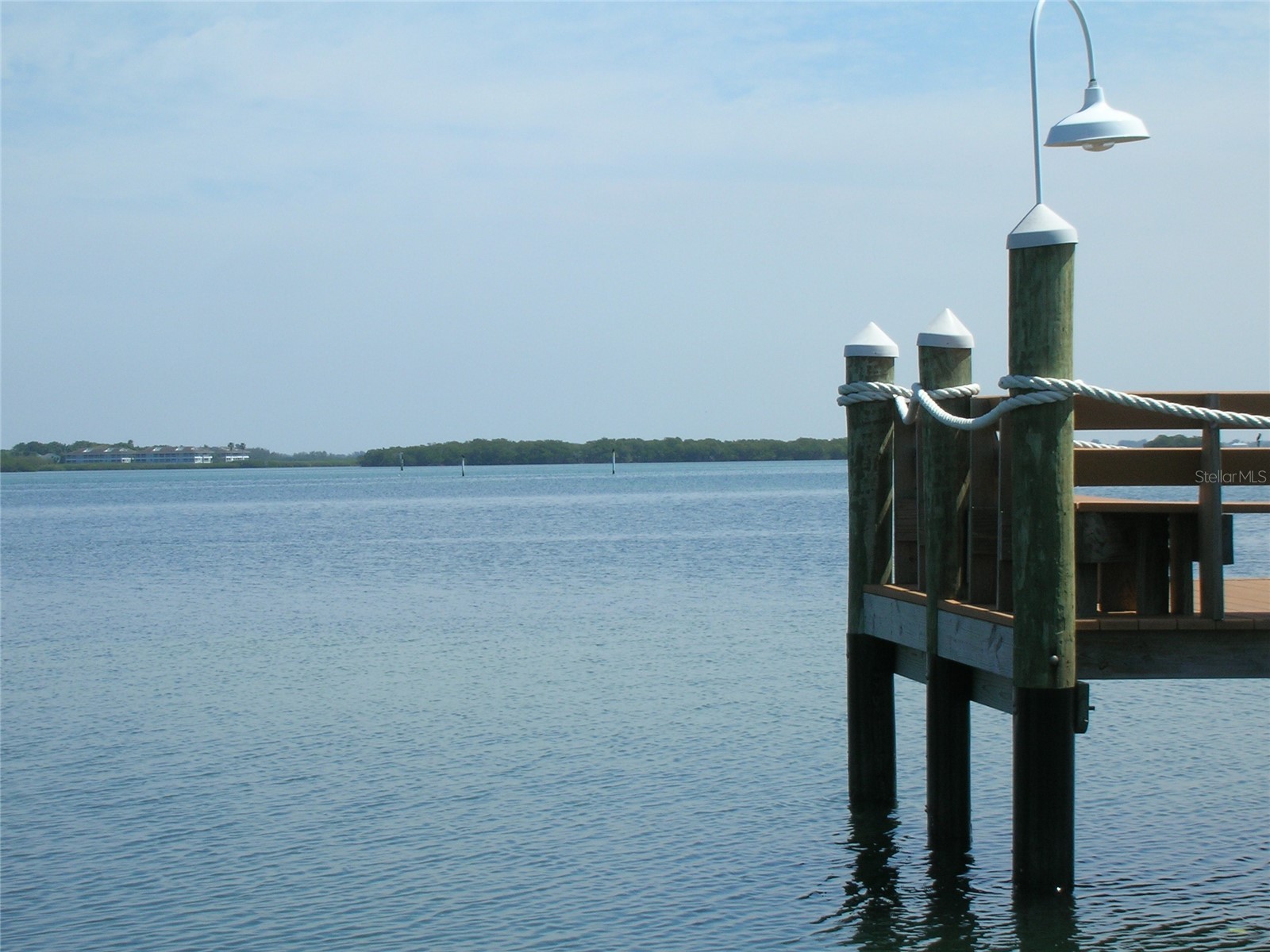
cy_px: 476
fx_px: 3155
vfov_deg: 17.2
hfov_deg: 22.8
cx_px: 635
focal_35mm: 86
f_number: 7.4
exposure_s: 1/203
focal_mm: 14.3
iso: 50
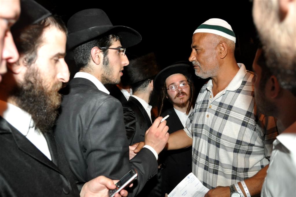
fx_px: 222
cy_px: 98
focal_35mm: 27
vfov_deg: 47.8
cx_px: 148
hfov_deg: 67.4
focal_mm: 18
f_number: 4
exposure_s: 1/60
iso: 800
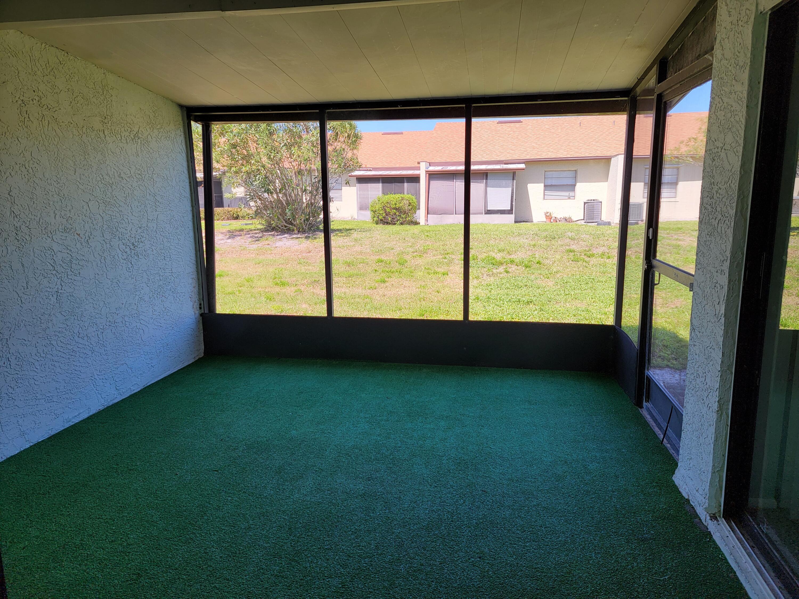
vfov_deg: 56.8
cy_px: 300
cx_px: 400
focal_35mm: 24
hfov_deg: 71.6
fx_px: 554
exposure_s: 1/135
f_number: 1.8
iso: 16
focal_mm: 6.7
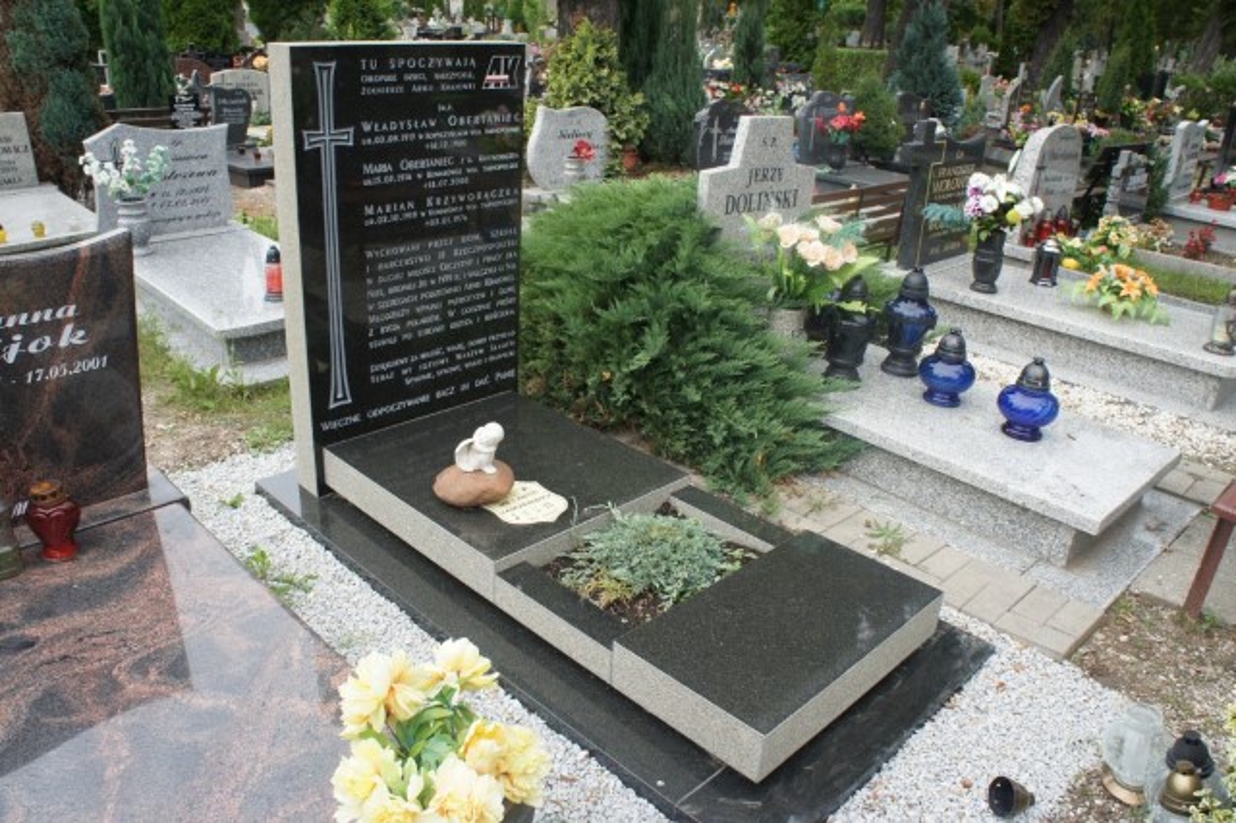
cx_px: 618
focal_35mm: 27
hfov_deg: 67.4
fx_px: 926
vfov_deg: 47.9
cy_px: 412
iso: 200
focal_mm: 18
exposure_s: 1/125
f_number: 7.1
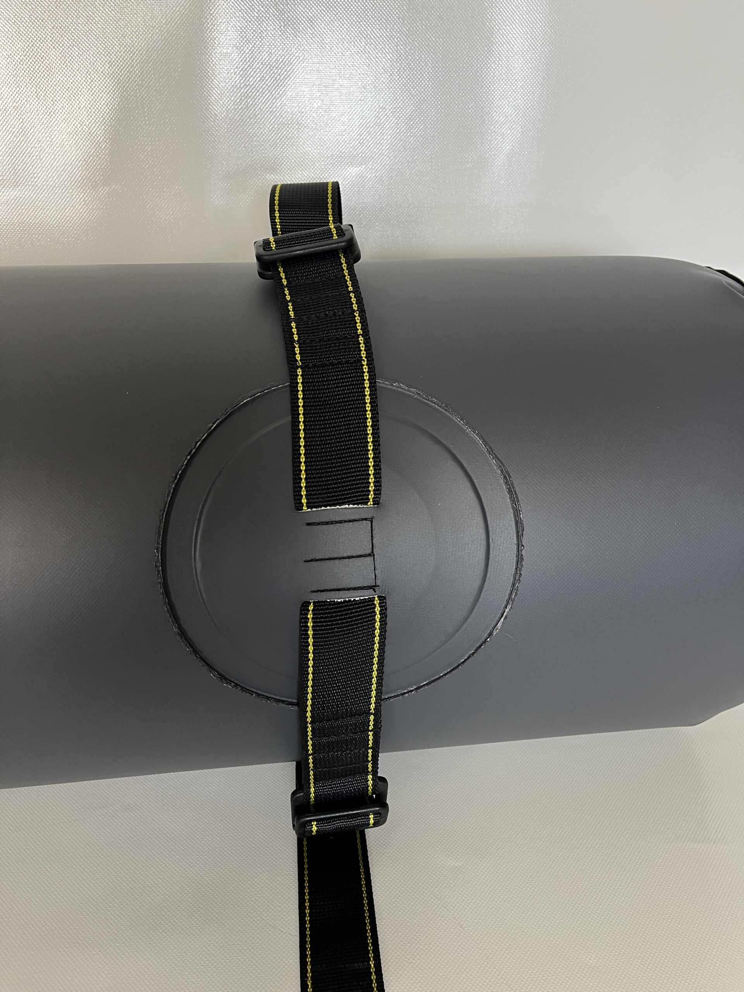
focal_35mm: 26
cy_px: 496
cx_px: 372
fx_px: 745
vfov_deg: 67.3
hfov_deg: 53.1
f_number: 1.6
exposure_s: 1/50
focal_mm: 5.1
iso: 160
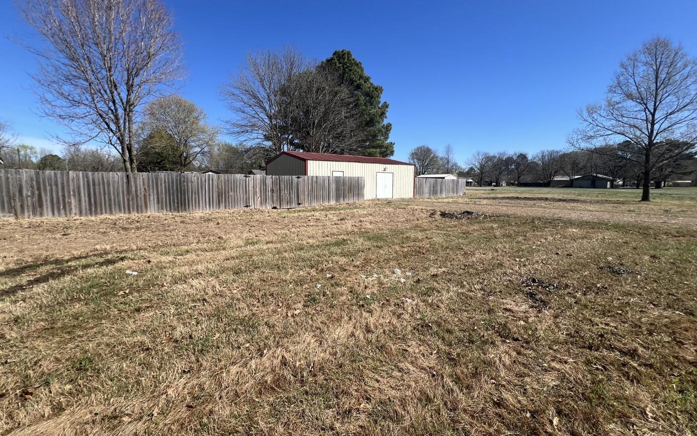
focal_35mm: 14
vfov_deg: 78.7
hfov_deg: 105.3
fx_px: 266
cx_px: 346
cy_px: 218
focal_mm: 1.57
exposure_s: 1/1553
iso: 32
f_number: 1.8
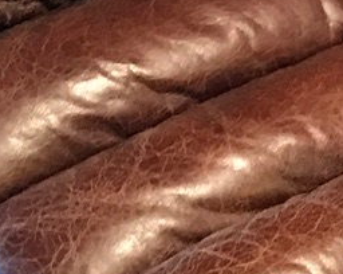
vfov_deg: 7.0
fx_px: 2220
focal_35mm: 219
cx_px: 852
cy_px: 283
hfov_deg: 8.1
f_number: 1.8
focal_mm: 3.99
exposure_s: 1/13
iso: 100
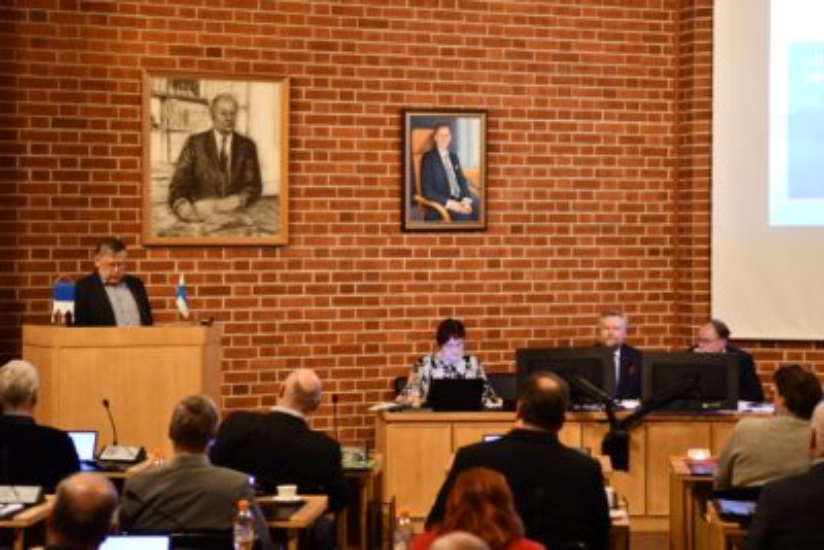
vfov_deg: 16.7
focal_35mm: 82
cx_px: 412
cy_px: 275
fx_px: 1877
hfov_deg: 24.8
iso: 640
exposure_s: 1/20
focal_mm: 55
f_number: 2.8
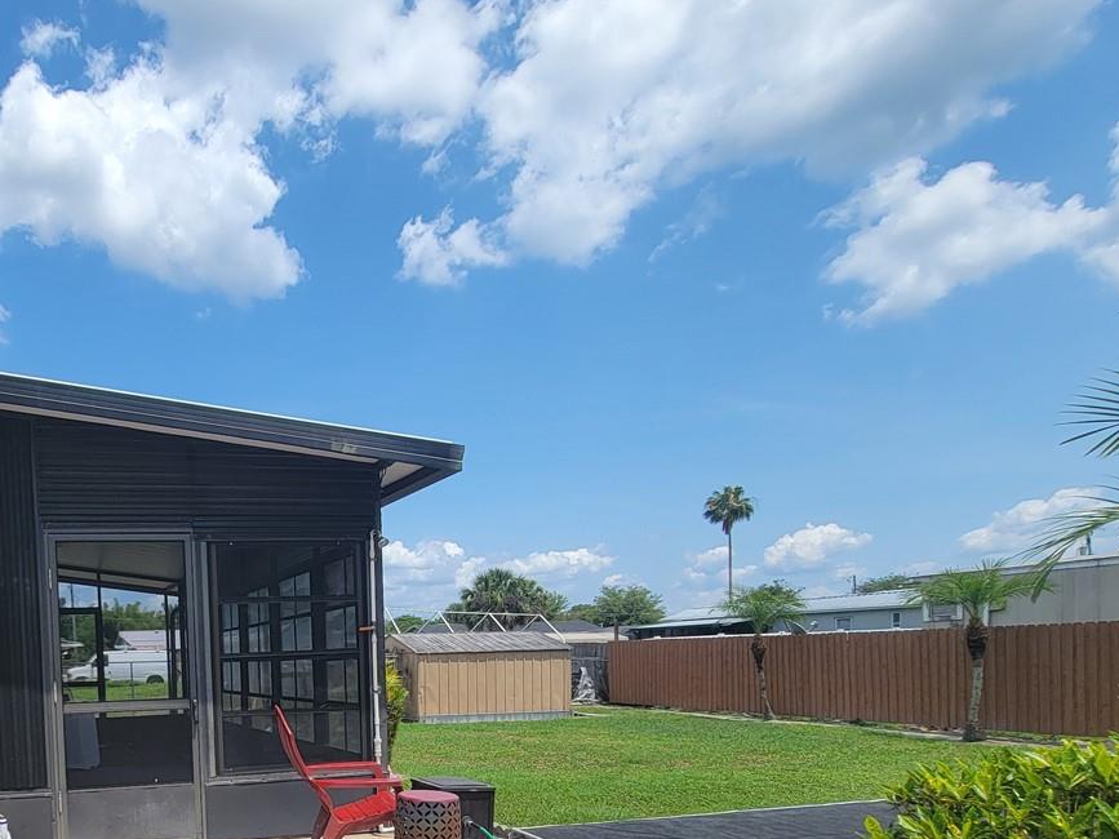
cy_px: 689
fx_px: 776
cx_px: 207
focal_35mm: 24
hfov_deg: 64.5
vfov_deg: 52.5
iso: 50
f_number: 2.2
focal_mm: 2.2
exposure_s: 1/1904
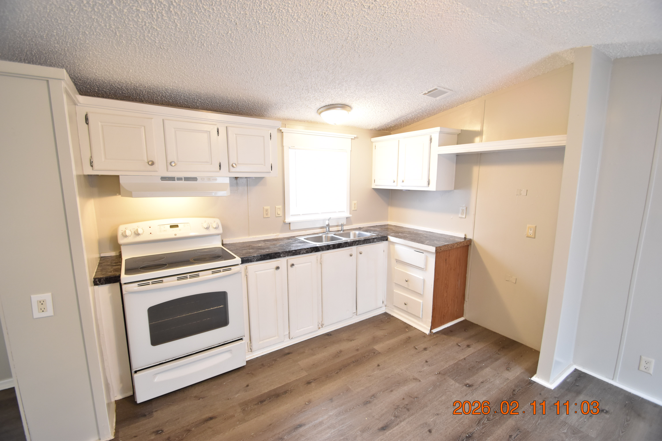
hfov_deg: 100.4
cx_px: 331
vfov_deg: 77.3
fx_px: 276
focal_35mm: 15
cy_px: 220
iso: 800
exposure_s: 1/30
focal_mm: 10
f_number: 3.5
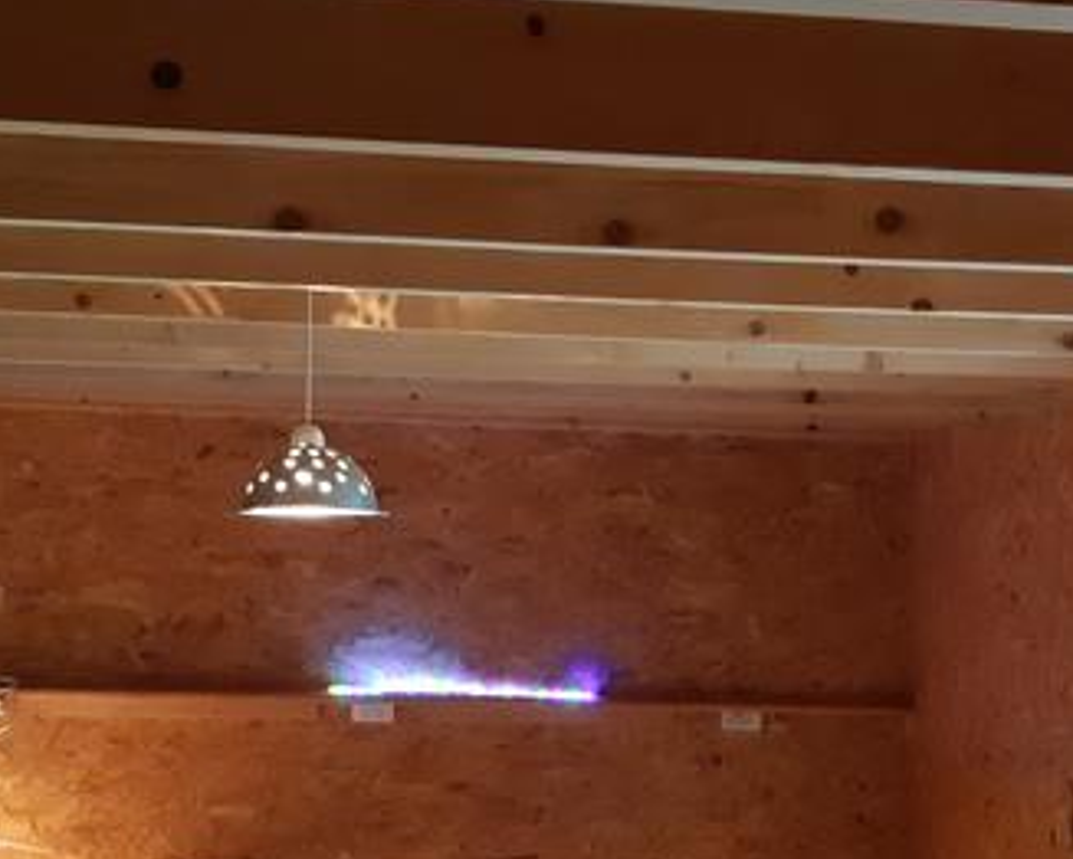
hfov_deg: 30.3
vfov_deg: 24.2
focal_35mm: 62
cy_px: 705
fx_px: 1970
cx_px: 696
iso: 400
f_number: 1.7
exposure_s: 1/25
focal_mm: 3.93
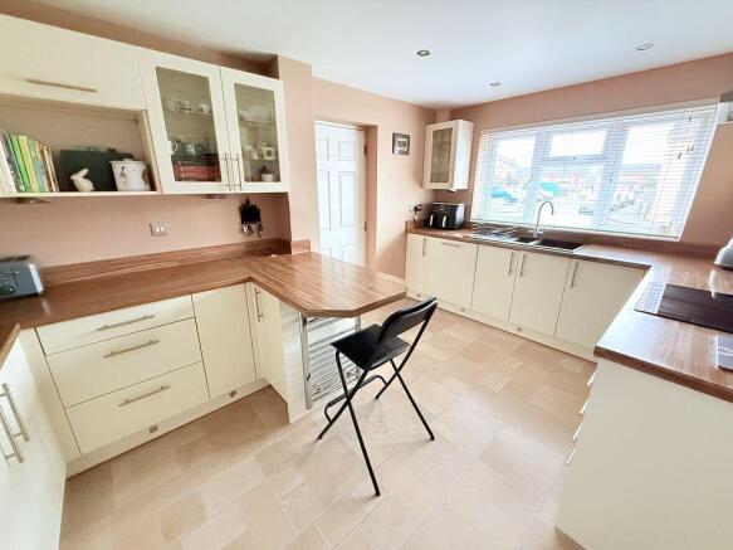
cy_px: 275
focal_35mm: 14
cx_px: 366
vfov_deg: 85.7
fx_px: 296
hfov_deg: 102.1
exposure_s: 1/50
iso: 800
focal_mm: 2.22
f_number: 2.2
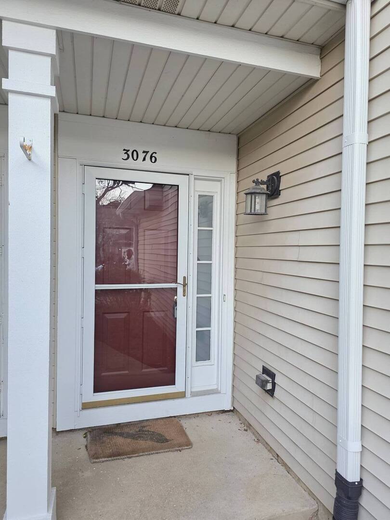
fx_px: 346
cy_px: 260
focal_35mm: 23
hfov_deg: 58.9
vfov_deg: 73.9
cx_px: 195
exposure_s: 1/120
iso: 400
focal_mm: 6.3
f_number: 1.7
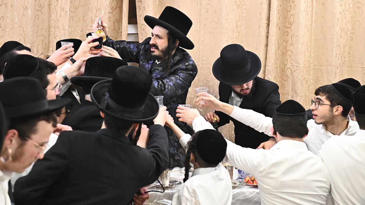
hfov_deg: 33.3
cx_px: 182
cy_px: 90
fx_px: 610
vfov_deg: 19.1
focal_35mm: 63
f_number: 4
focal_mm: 60
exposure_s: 1/200
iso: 2000
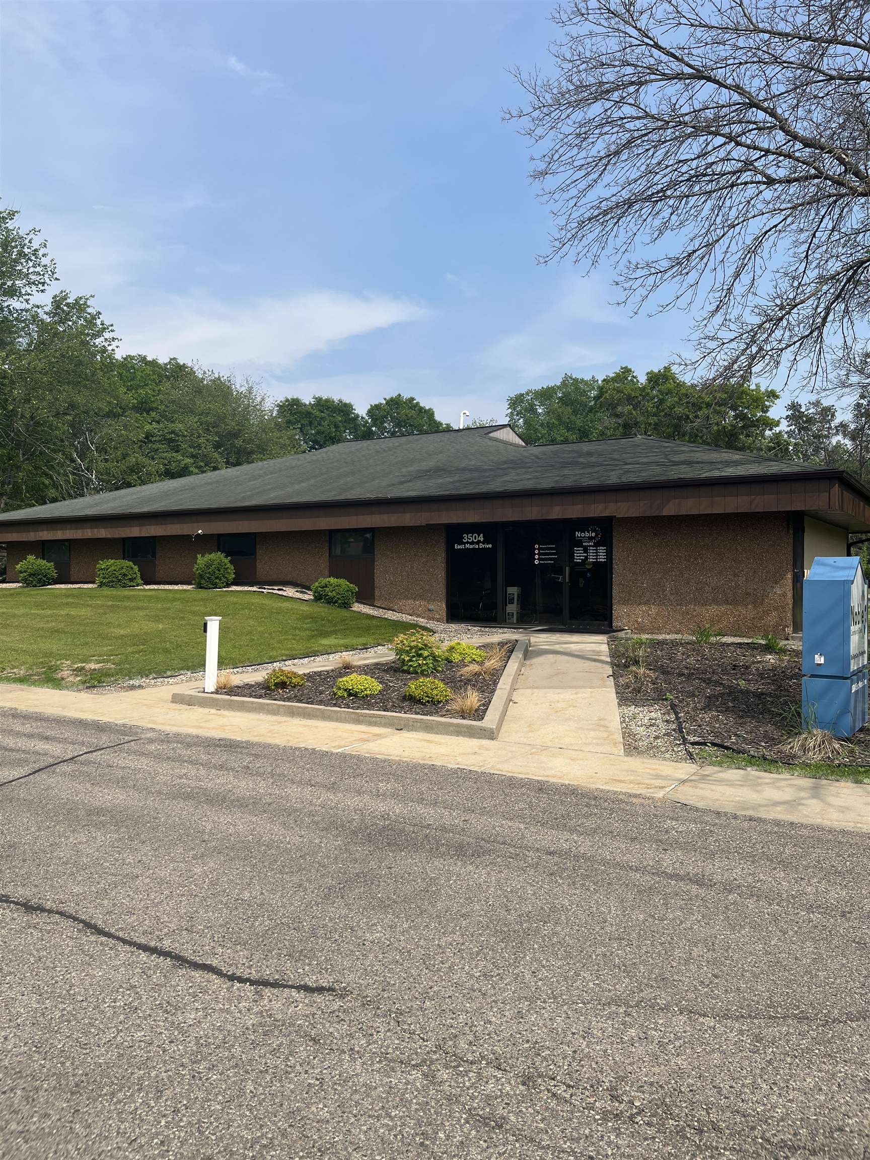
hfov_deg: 53.1
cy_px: 580
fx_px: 871
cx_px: 435
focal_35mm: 26
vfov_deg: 67.3
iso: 50
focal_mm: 5.1
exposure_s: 1/3413
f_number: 1.6
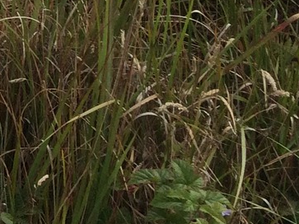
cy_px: -210
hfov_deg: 10.4
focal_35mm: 160
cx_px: -460
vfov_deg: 8.8
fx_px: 1382
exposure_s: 1/2933
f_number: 2.2
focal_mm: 4.15
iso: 32
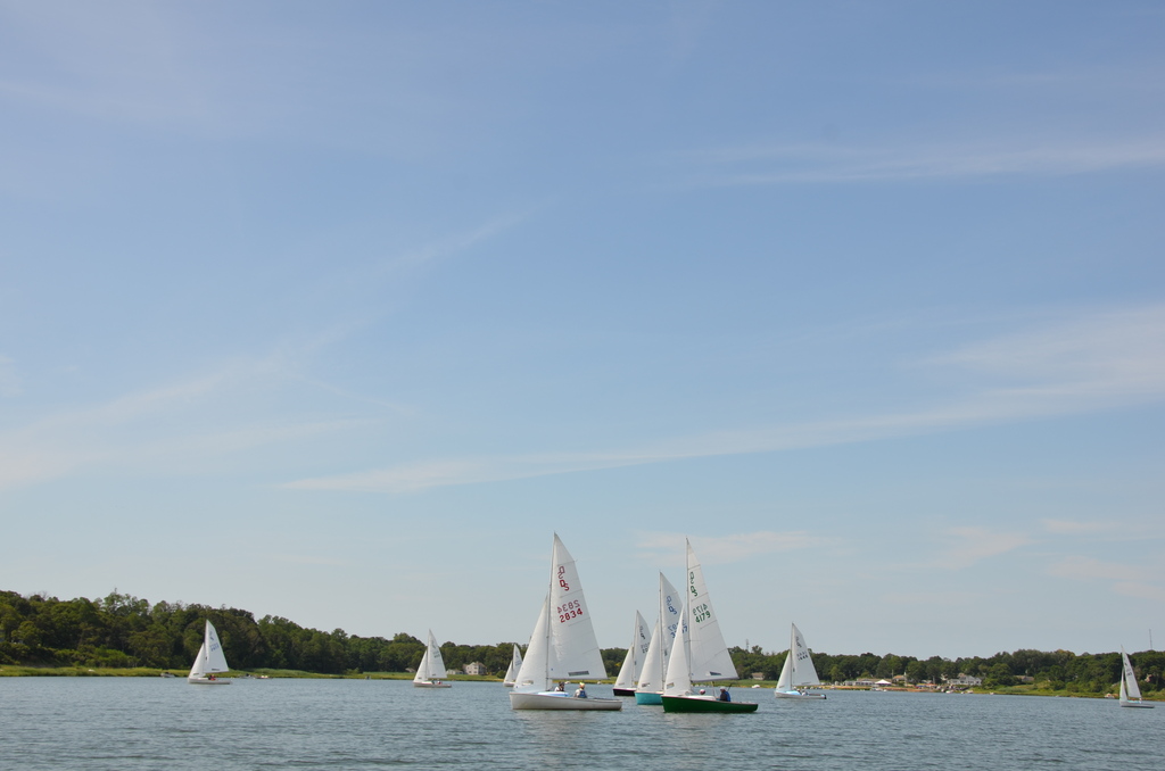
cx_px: 582
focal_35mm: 39
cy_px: 386
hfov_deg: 49.6
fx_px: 1259
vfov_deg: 34.1
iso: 100
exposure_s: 1/250
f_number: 8
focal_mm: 26
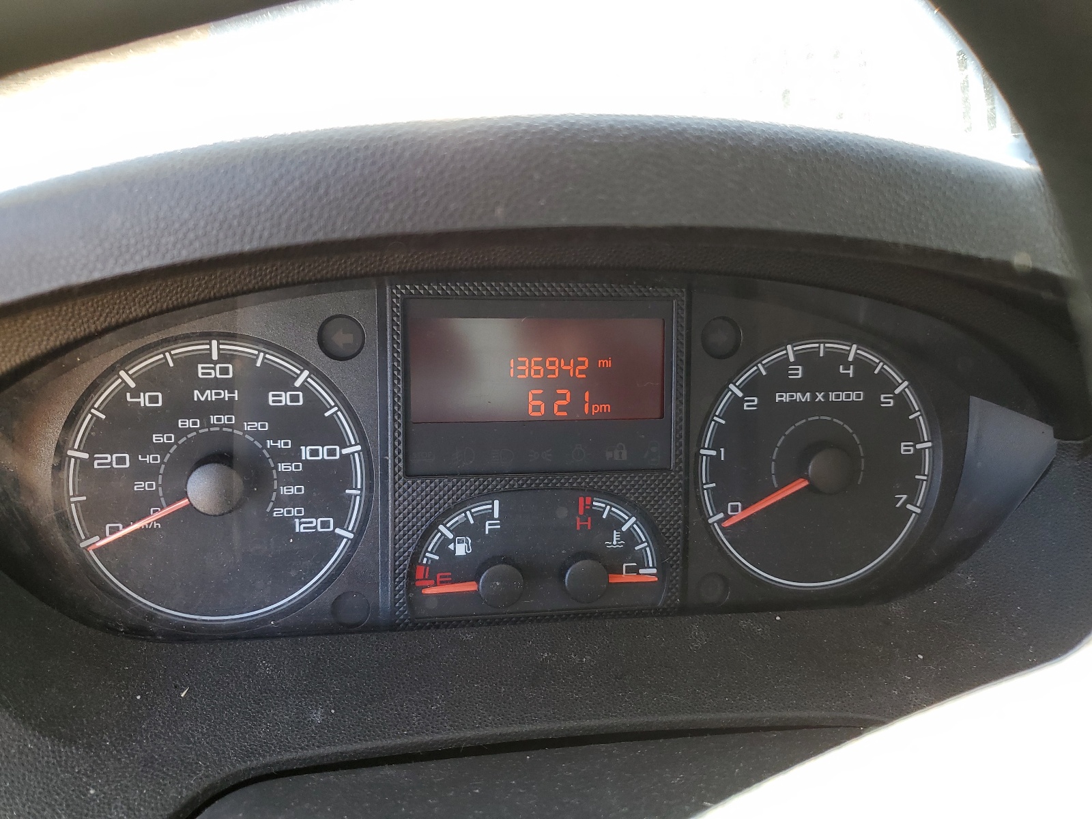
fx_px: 820
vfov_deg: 53.1
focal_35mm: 26
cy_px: 410
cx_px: 546
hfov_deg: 67.3
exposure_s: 1/120
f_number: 1.5
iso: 55
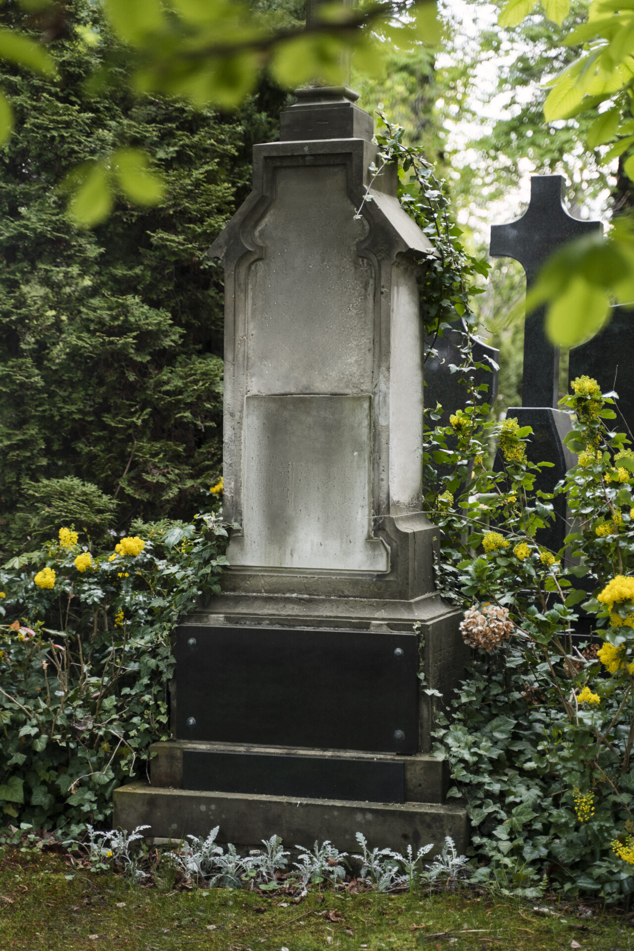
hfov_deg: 20.9
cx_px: 317
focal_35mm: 65
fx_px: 1717
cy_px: 476
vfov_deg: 31.0
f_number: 2.8
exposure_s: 1/320
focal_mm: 65
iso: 1000
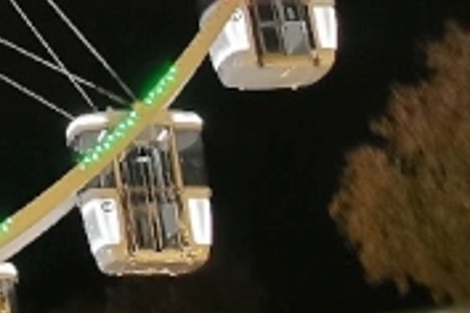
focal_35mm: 111
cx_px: -438
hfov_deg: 15.3
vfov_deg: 11.7
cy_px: -190
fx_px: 1449
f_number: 1.6
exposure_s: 1/100
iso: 400
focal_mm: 5.56
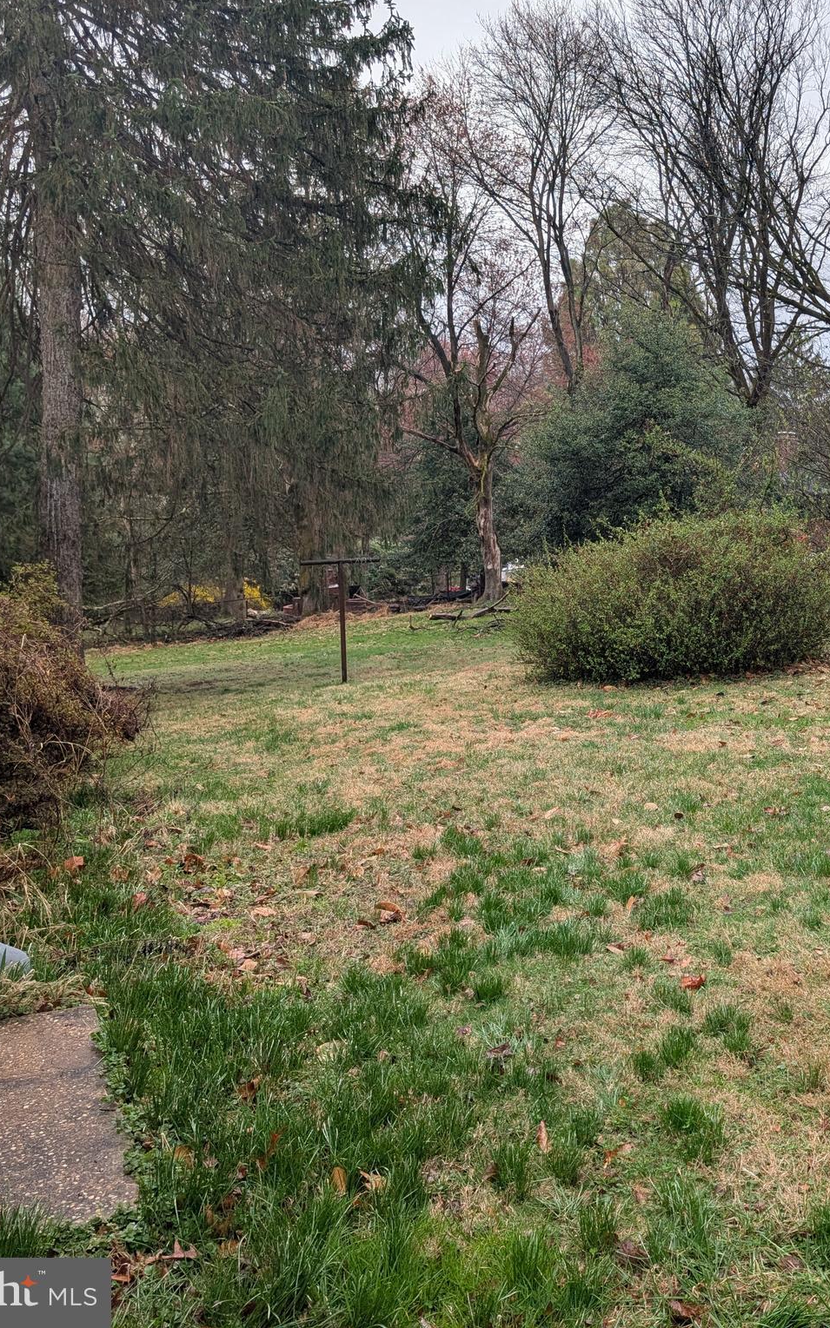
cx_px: 780
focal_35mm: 34
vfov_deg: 56.7
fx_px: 1231
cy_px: 662
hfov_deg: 34.7
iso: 24
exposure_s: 1/188
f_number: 1.68
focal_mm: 6.9
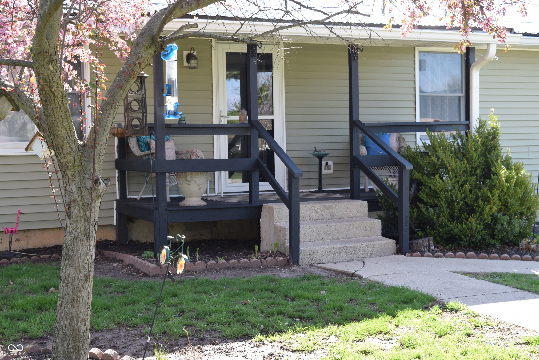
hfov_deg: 35.0
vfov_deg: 23.8
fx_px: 854
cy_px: 180
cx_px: 270
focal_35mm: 57
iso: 400
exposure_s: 1/200
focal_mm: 38
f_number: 7.1
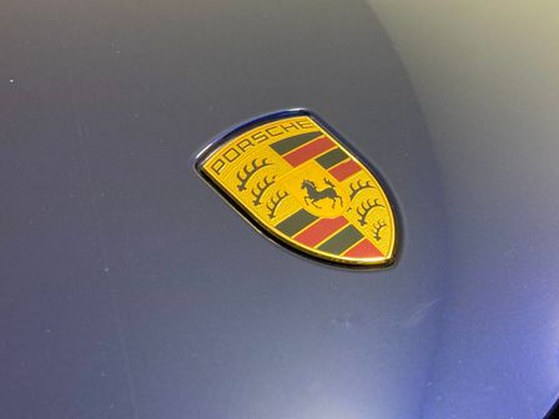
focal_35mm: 40
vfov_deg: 36.0
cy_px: 200
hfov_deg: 46.6
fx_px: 646
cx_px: 329
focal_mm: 3.99
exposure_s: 1/120
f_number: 1.8
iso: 40
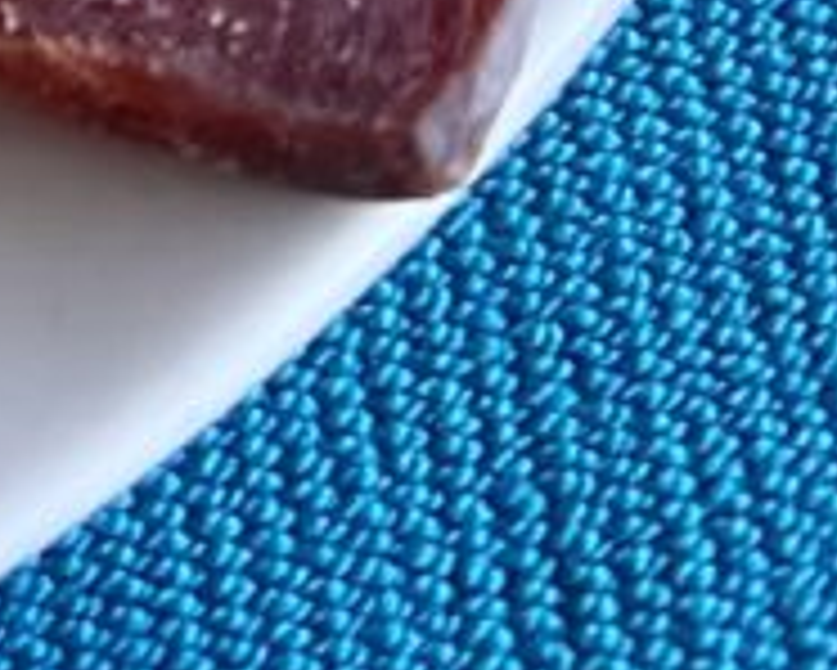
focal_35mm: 205
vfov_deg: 6.4
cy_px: -1787
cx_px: -1521
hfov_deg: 8.2
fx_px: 5081
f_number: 1.5
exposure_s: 1/157
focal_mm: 5.7
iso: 40
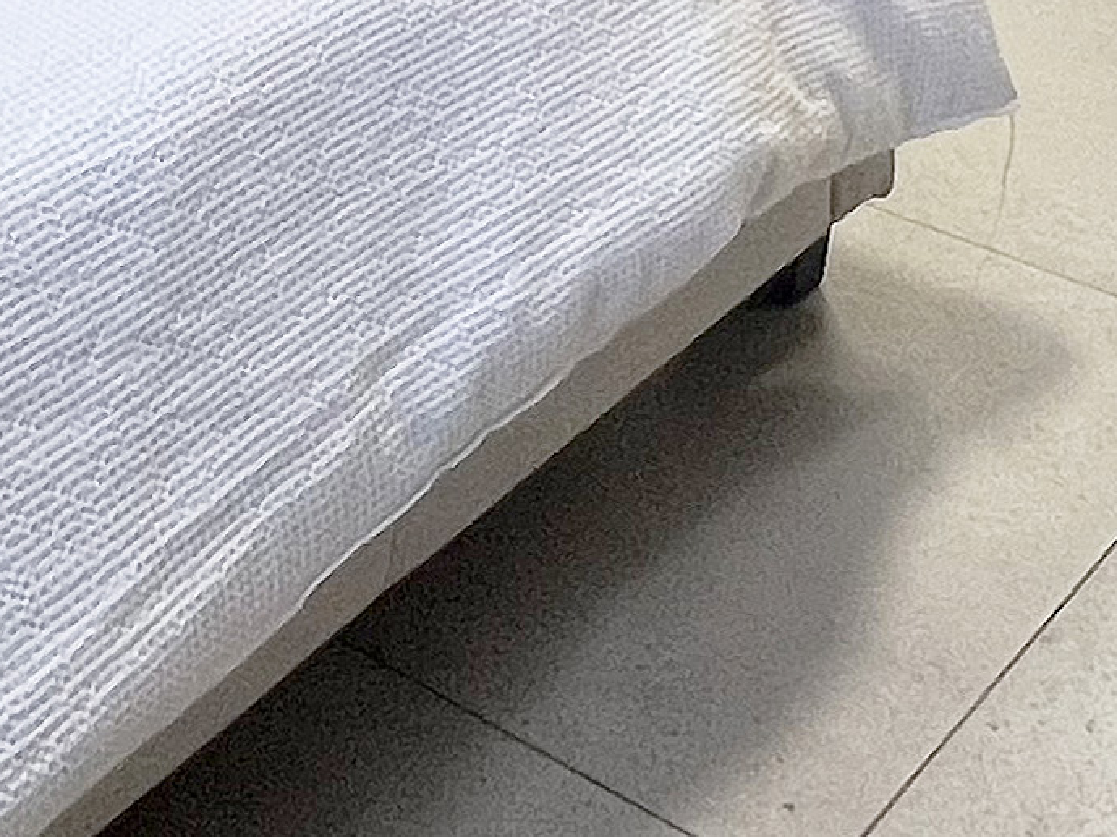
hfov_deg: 24.6
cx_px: 32
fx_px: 2452
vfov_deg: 15.4
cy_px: -858
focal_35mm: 76
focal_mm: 1.57
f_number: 1.8
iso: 80
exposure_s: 1/100
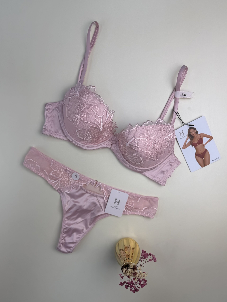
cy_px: 151
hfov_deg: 56.8
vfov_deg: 71.6
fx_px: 210
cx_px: 114
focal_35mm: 24
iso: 80
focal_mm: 6.76
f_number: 1.78
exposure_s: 1/1337
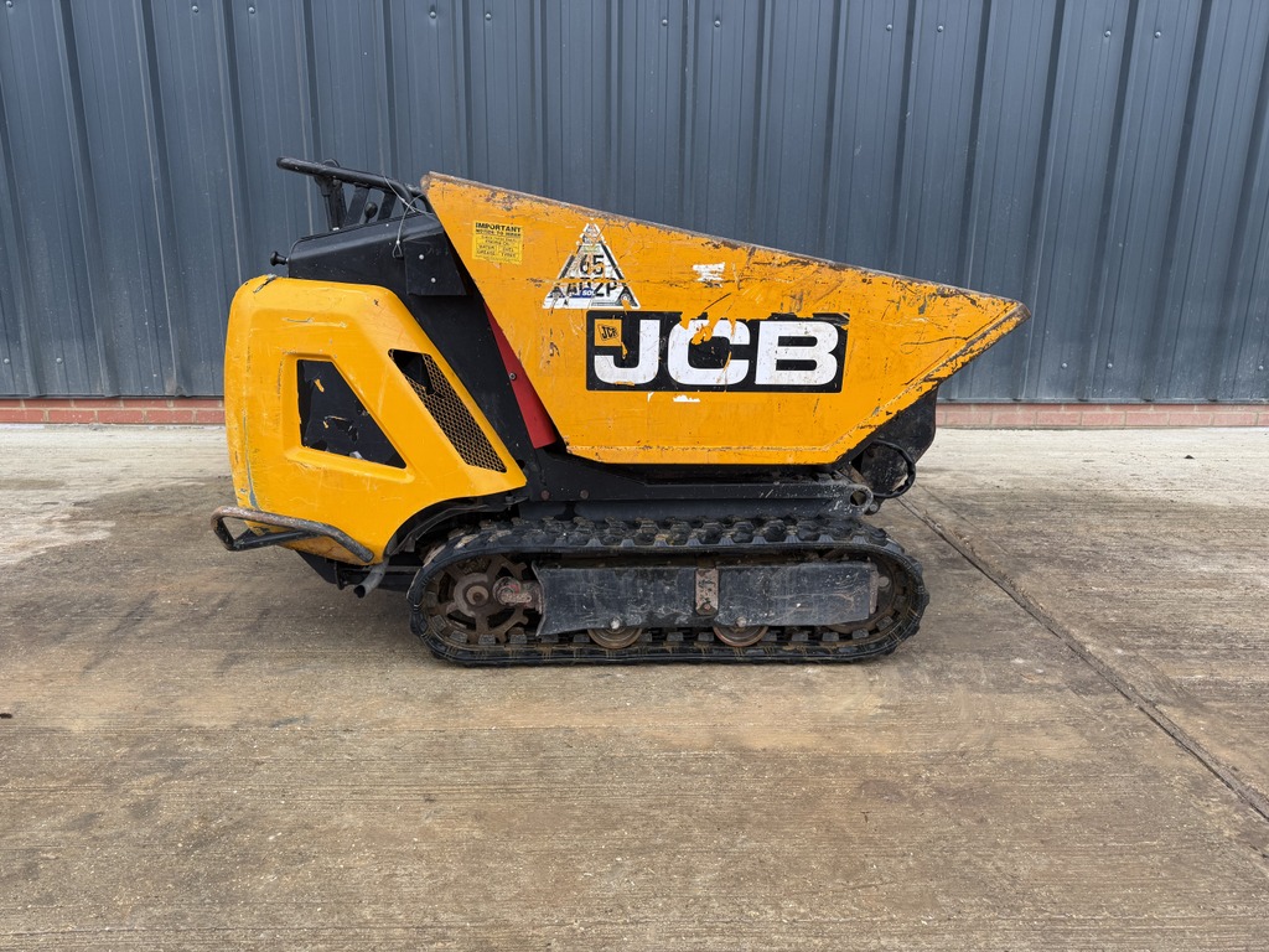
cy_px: 476
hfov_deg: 71.6
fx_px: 880
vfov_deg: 56.8
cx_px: 634
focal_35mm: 24
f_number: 1.78
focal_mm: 6.76
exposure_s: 1/121
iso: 100
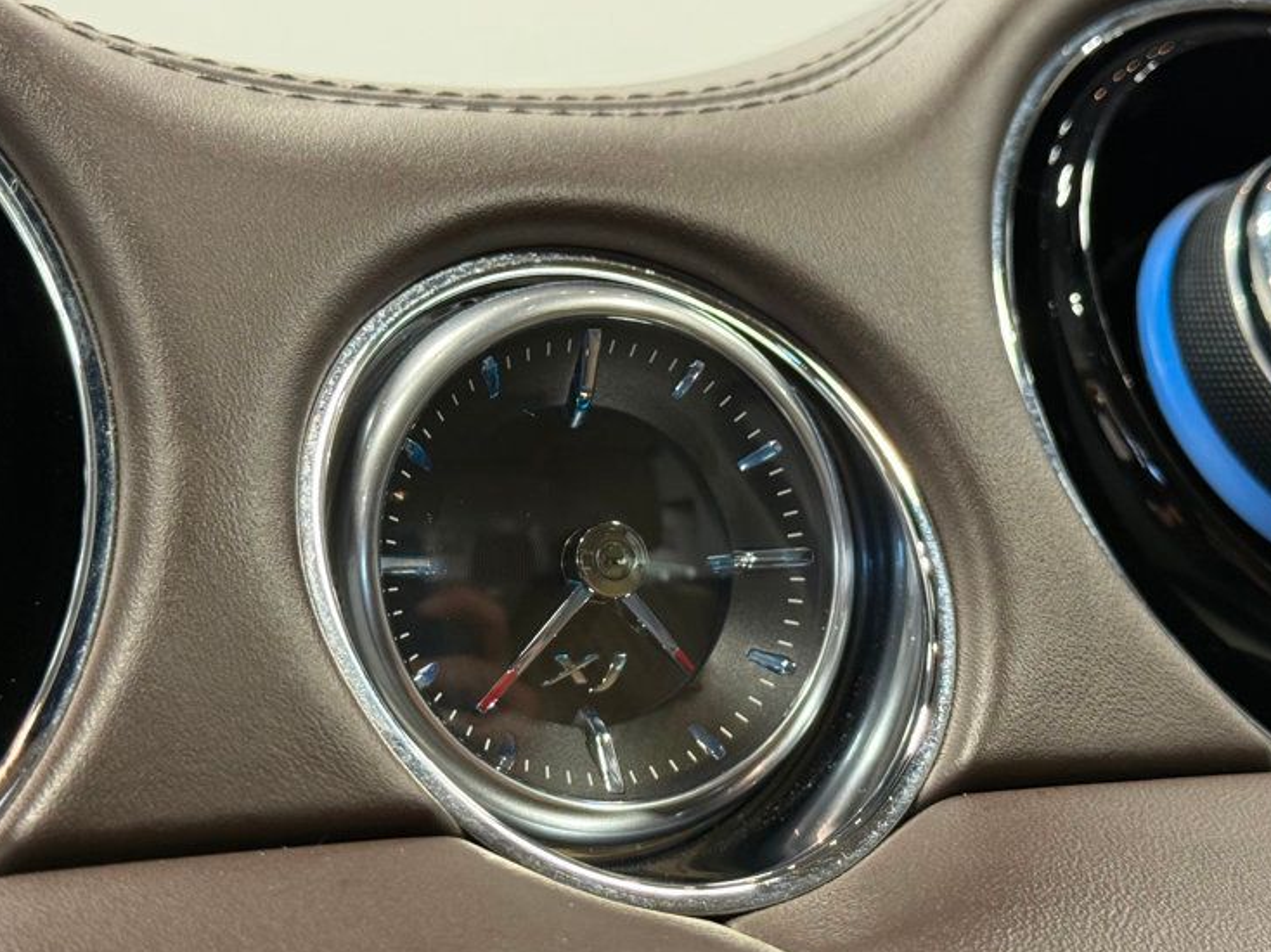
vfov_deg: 21.9
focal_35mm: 67
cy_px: 524
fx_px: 2459
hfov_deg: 29.0
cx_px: 682
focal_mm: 6.76
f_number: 1.78
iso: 160
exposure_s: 1/117
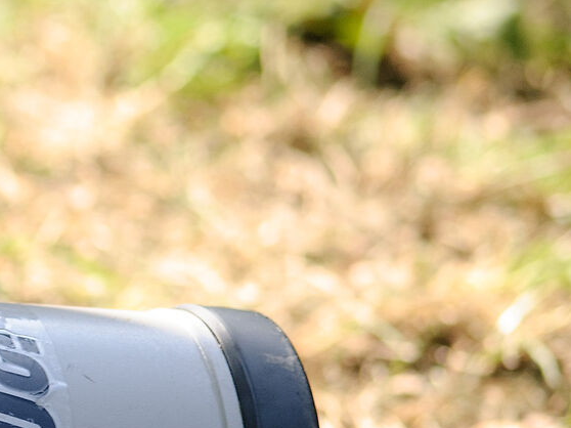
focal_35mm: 1864
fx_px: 30734
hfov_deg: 1.1
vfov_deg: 0.8
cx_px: -479
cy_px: 330
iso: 160
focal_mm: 300
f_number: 2.8
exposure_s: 1/500
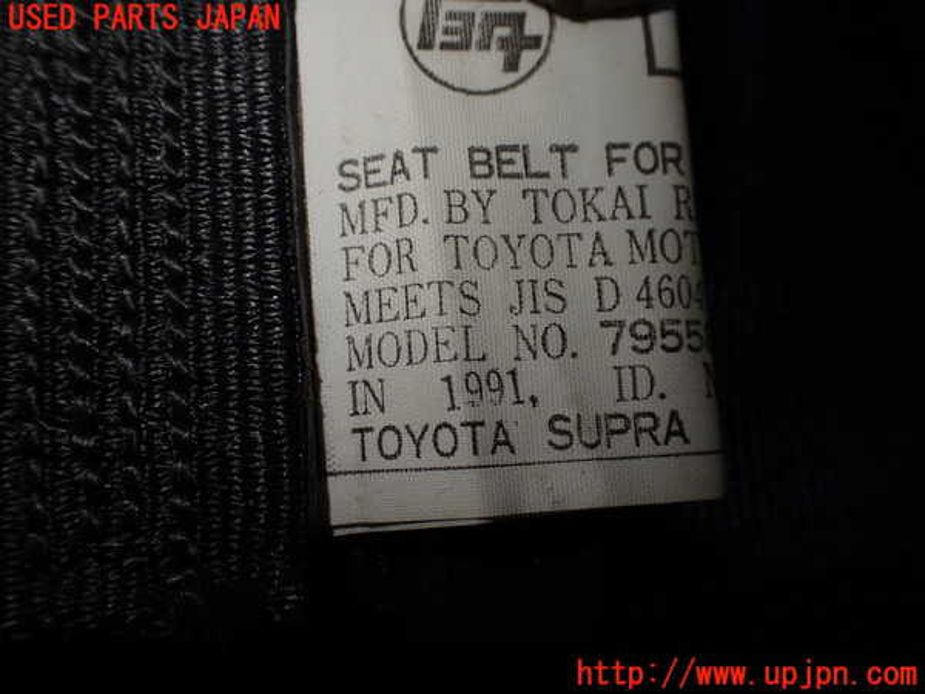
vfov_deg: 46.8
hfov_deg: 60.0
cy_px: 347
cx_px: 462
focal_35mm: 30
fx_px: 802
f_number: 3.2
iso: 100
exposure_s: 1/250
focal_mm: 5.4
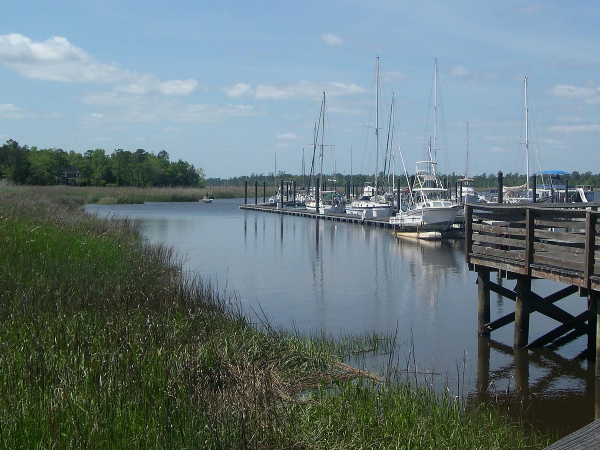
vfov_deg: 26.4
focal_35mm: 55
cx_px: 328
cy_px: 139
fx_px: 953
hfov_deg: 34.9
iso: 100
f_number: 7.6
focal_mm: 8
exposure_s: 1/314
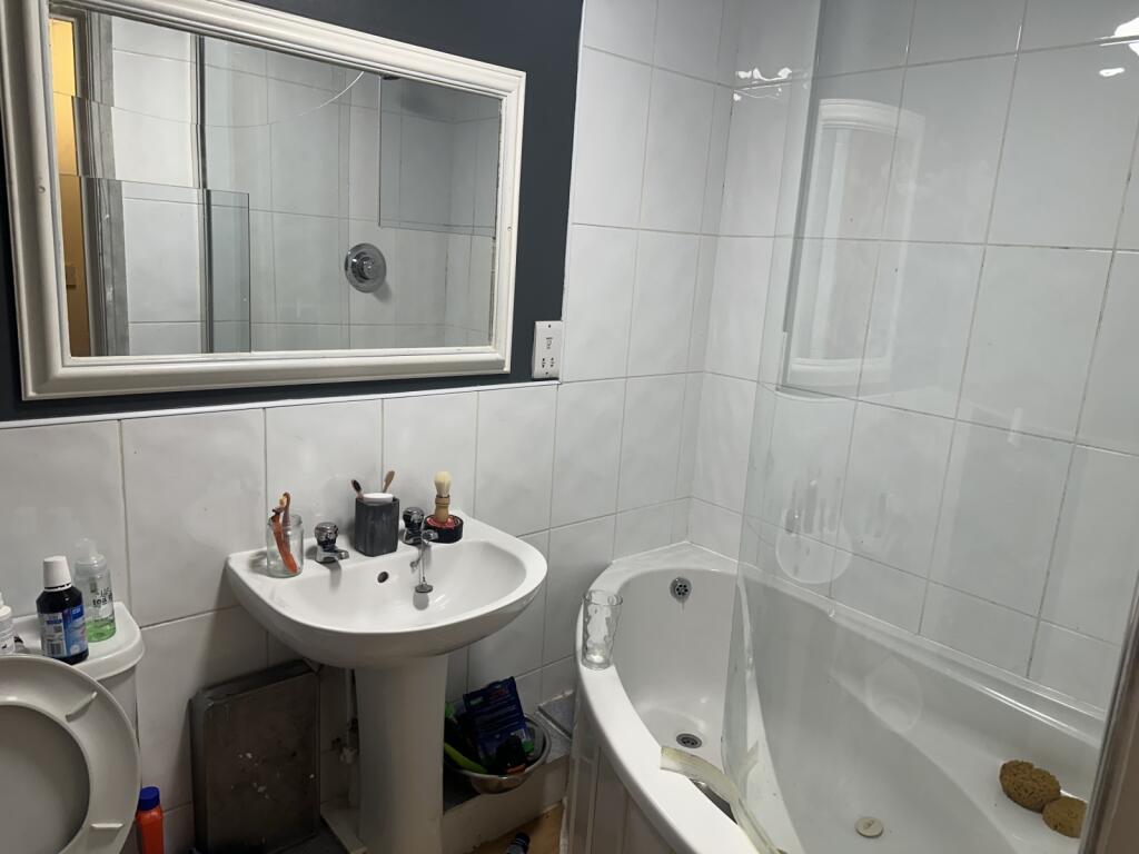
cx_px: 570
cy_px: 427
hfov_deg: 71.6
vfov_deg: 56.8
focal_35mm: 24
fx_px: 790
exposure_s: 1/100
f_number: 1.78
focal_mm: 6.86
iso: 160
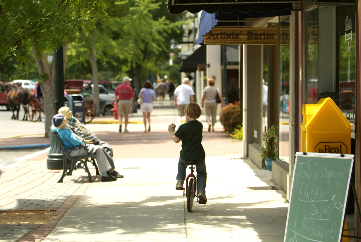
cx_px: 180
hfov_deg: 19.4
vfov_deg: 13.1
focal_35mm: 105
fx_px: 1054
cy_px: 121
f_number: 2.8
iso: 200
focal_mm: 70
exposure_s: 1/1500
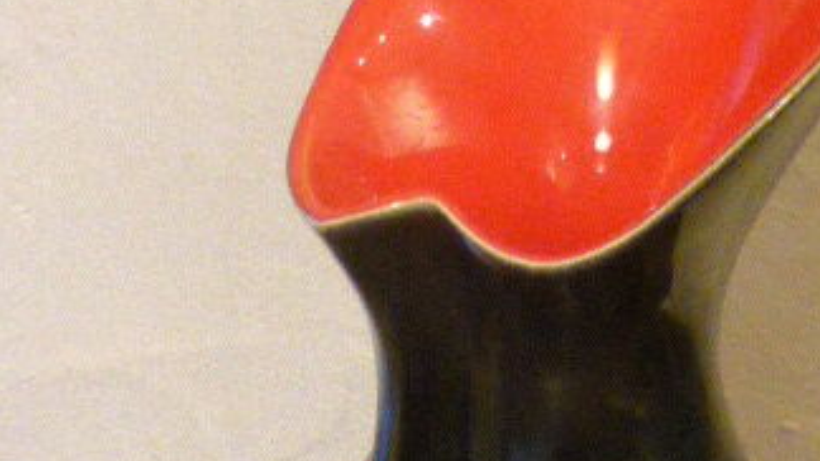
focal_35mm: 170
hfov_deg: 12.6
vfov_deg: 7.1
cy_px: 512
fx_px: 3695
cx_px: 562
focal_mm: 13.3
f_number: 5
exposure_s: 1/15
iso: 2000
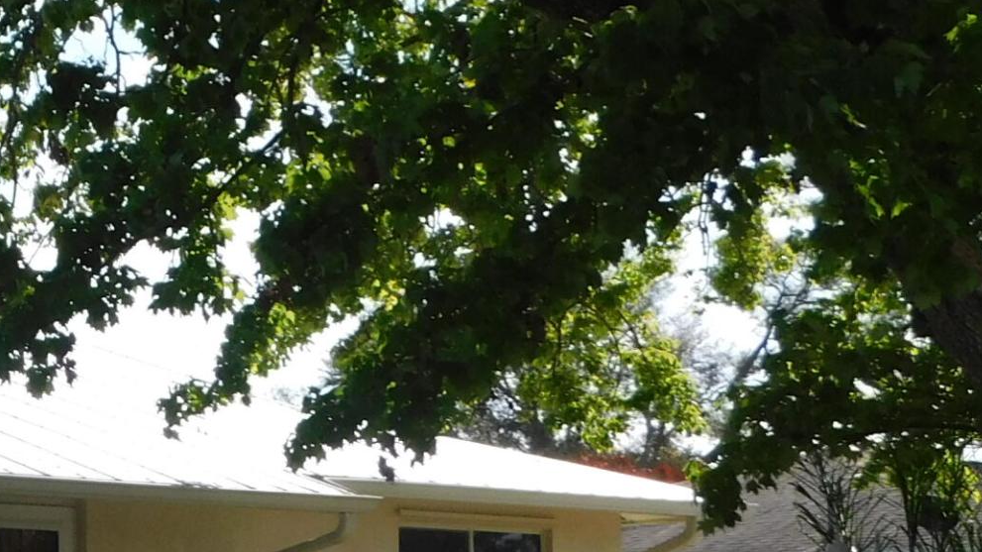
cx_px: -407
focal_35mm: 95
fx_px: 2473
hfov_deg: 20.0
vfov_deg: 12.7
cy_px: 418
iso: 125
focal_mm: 5.3
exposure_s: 1/1250
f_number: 3.2
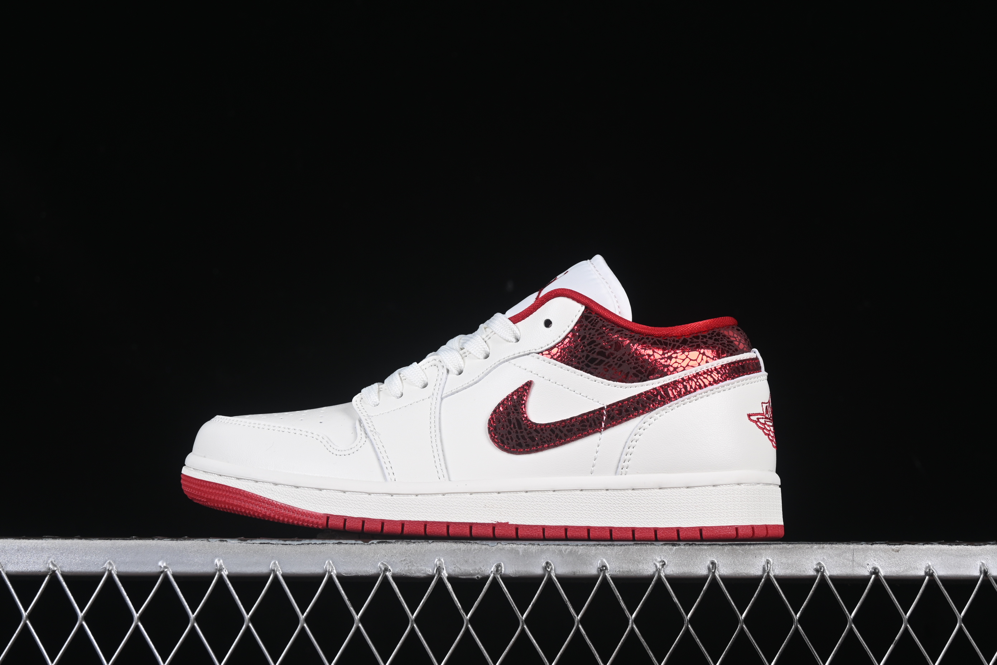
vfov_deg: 18.2
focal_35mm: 75
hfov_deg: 27.0
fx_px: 2077
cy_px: 332
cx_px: 498
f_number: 8
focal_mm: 50
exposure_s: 1/80
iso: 160
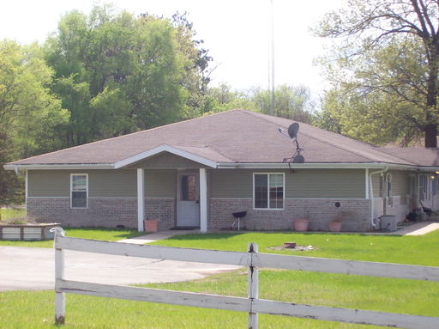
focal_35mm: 87
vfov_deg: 16.9
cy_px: 164
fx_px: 1102
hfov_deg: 22.5
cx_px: 220
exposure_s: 1/664
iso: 80
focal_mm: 14.3
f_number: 4.3
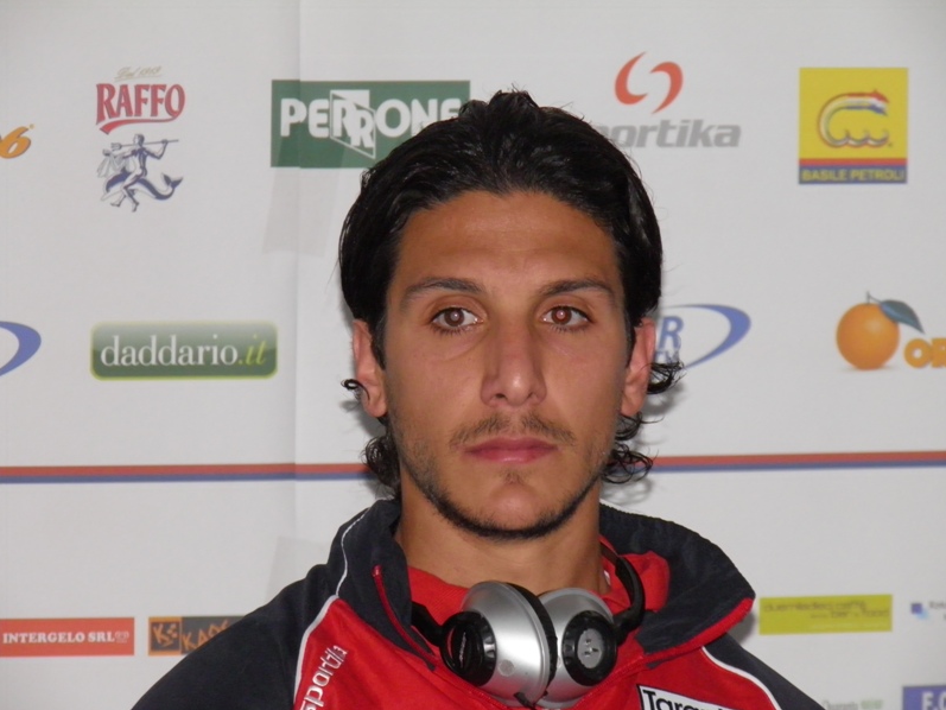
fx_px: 7024
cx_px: 472
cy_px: 355
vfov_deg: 5.8
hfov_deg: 7.7
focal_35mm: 257
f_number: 4.2
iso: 250
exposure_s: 1/160
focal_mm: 46
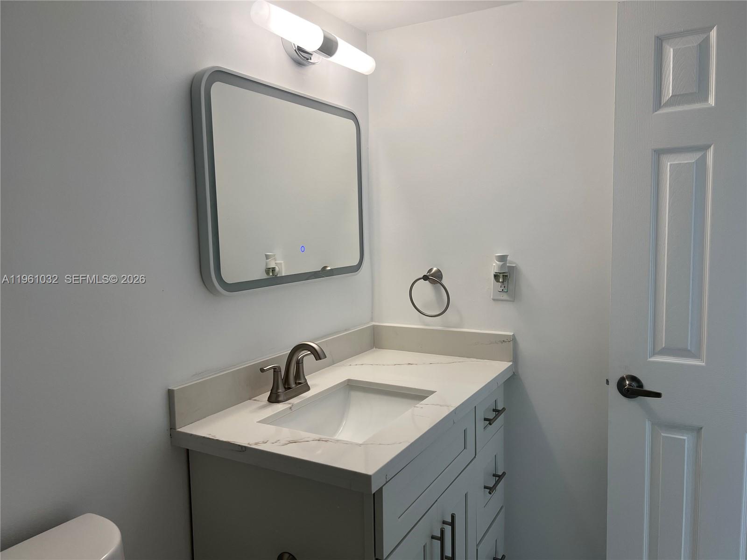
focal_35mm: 26
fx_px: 561
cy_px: 280
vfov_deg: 53.1
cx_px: 374
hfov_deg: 67.3
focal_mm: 5.7
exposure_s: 1/182
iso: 40
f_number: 1.5
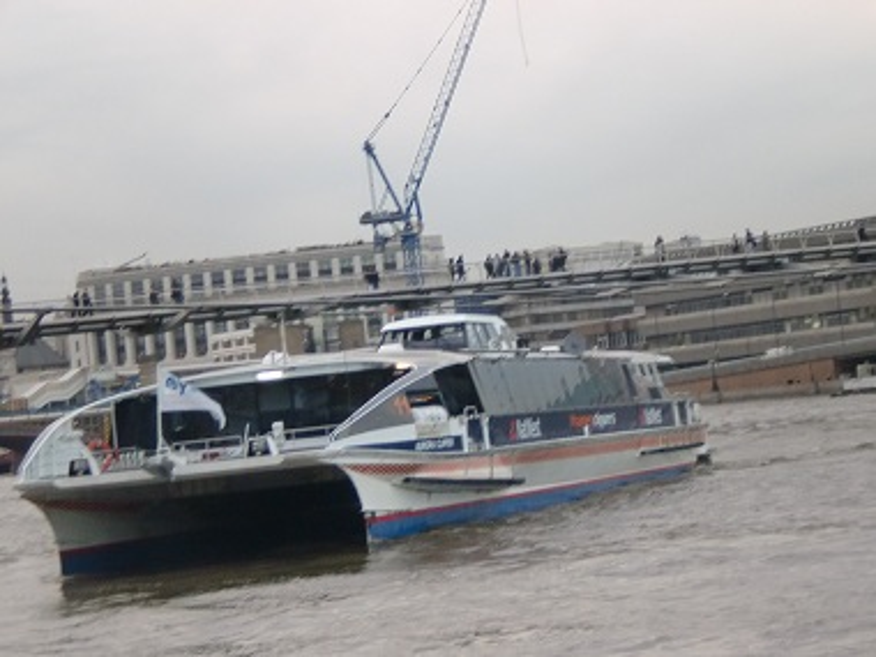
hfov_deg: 18.5
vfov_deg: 14.0
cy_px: 328
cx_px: 438
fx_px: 2682
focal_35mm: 106
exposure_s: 1/100
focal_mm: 18.9
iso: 200
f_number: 5.9
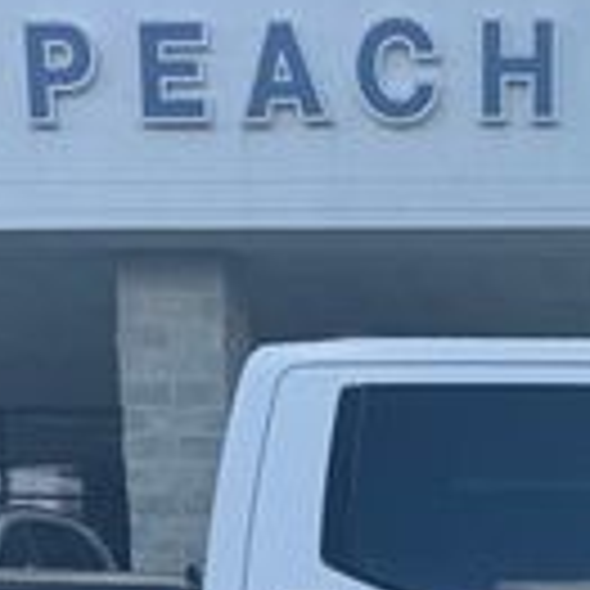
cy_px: 1018
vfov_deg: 14.9
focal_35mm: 104
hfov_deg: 16.2
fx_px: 2005
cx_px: 649
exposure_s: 1/1637
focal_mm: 6.76
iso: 80
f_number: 1.78
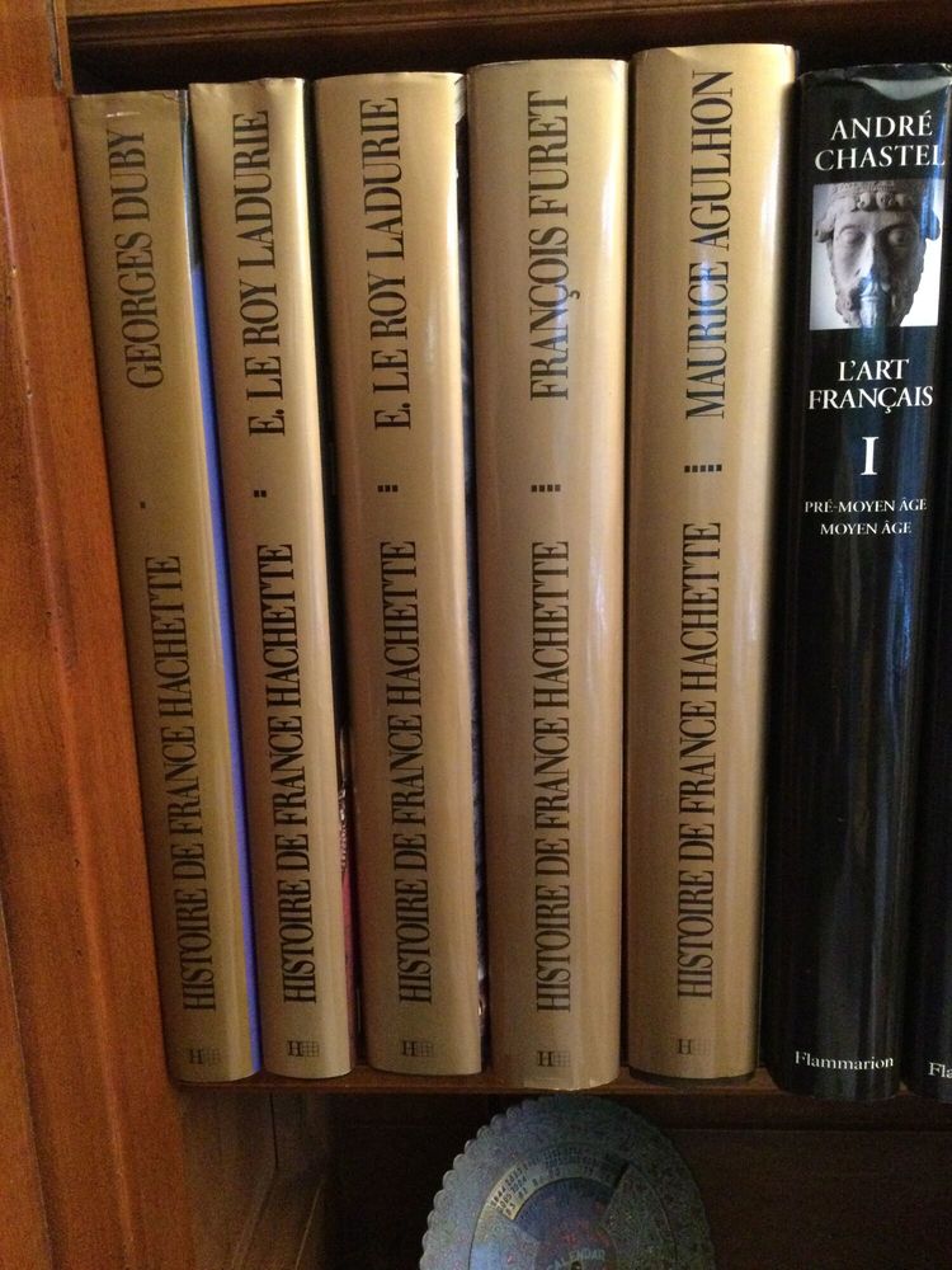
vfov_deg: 58.4
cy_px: 635
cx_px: 476
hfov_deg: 45.4
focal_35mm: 31
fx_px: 1137
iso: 500
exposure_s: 1/17
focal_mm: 3.3
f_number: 2.4
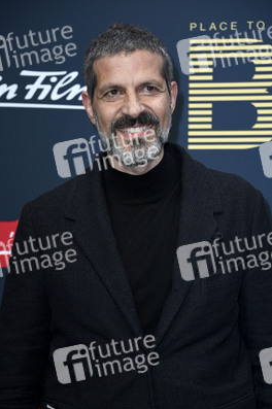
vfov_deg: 17.5
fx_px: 1328
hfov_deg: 11.7
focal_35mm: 117
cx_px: 136
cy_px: 205
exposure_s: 1/250
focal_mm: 116
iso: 320
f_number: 5.6
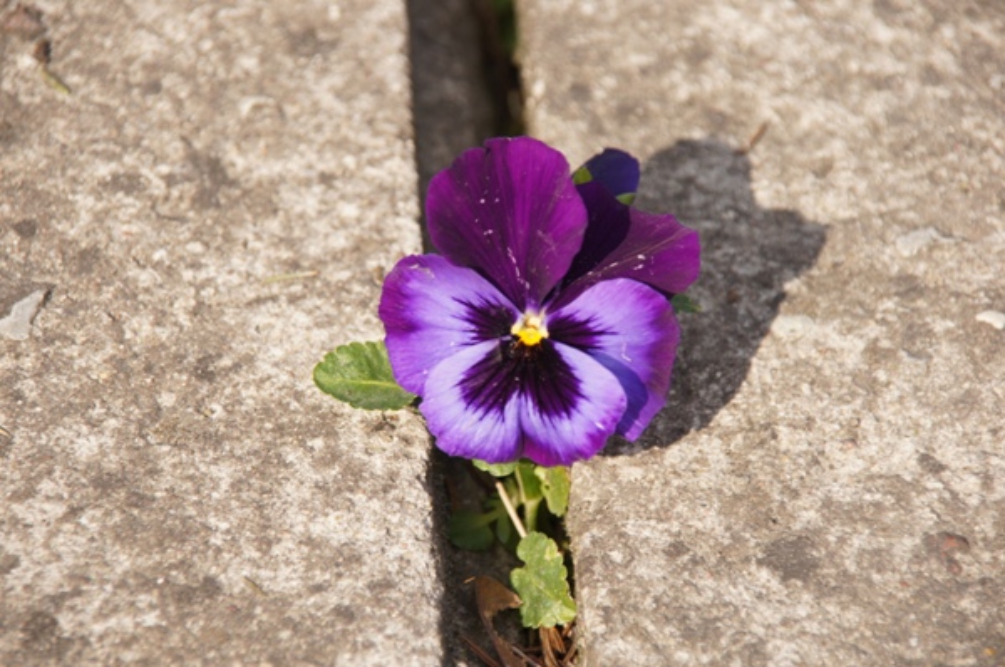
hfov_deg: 6.9
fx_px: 8361
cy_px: 334
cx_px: 502
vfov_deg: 4.6
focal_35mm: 300
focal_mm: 200
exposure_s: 1/320
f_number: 6.3
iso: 100
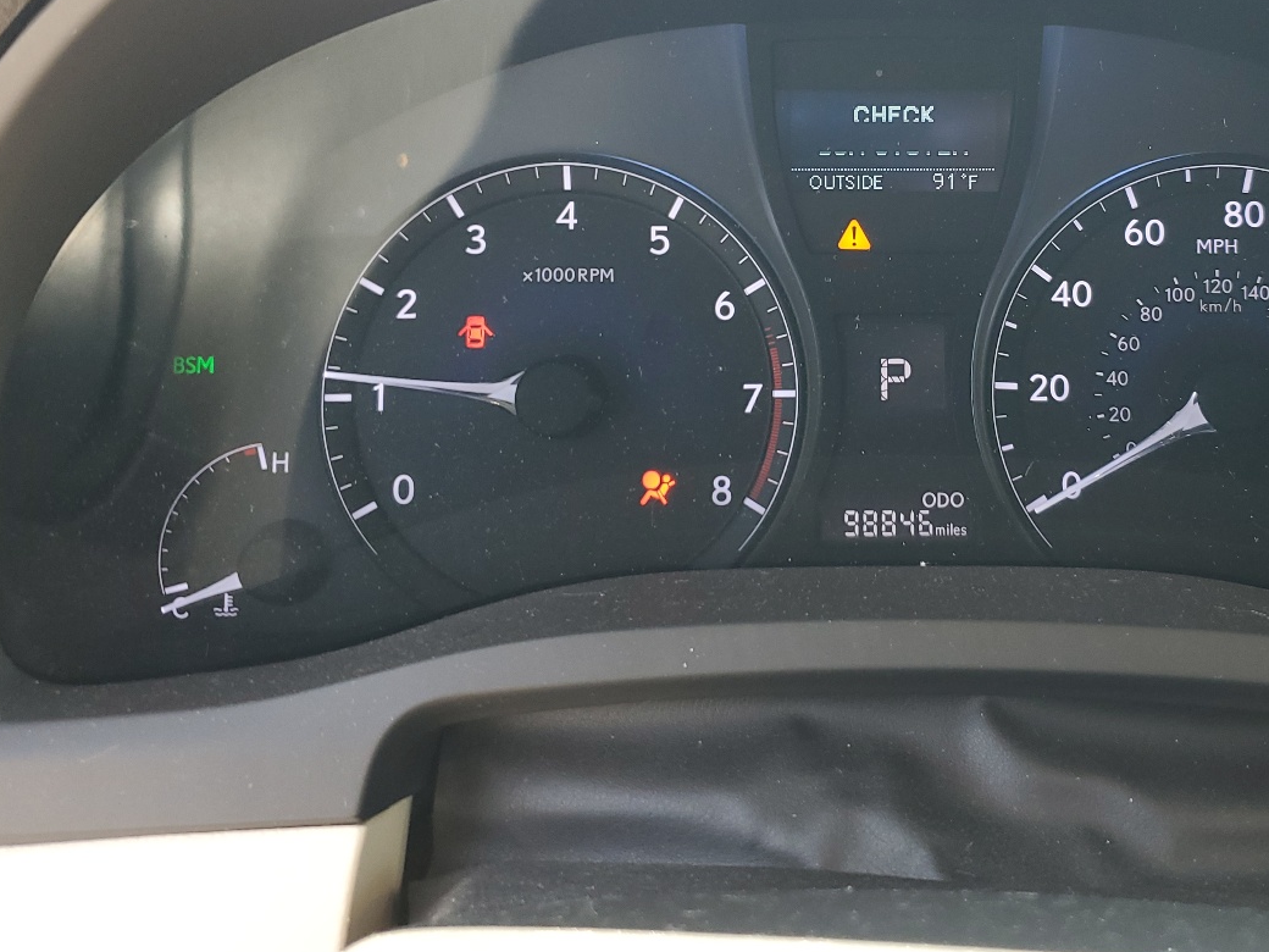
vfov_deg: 35.4
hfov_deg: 45.8
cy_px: 267
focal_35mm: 40
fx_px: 1466
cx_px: 890
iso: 62
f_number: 1.5
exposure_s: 1/120
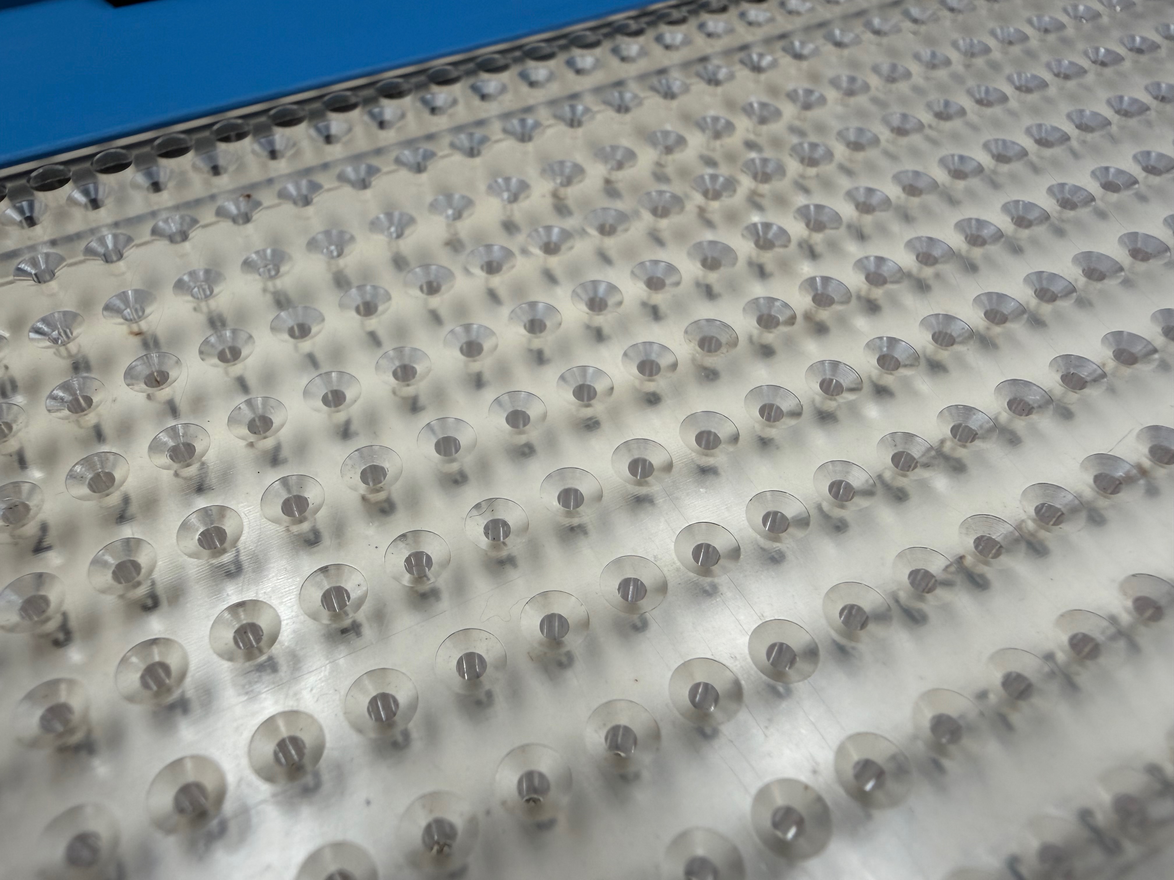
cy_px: 440
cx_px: 587
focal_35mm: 26
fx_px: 882
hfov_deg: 67.3
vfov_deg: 53.1
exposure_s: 1/121
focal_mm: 2.22
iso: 80
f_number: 2.2
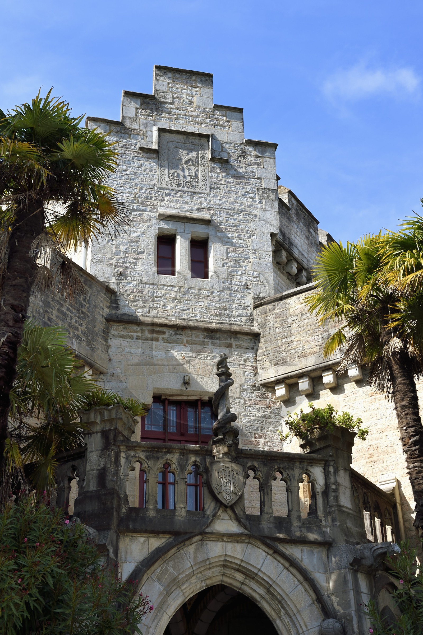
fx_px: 882
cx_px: 212
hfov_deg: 27.0
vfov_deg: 39.6
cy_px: 318
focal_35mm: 50
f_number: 10
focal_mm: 50
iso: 200
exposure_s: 1/250
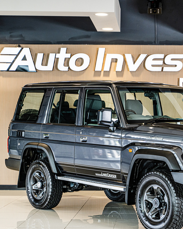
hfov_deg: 16.5
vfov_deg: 20.8
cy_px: 122
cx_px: 156
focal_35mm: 92
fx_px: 623
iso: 500
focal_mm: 59
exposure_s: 1/160
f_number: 4
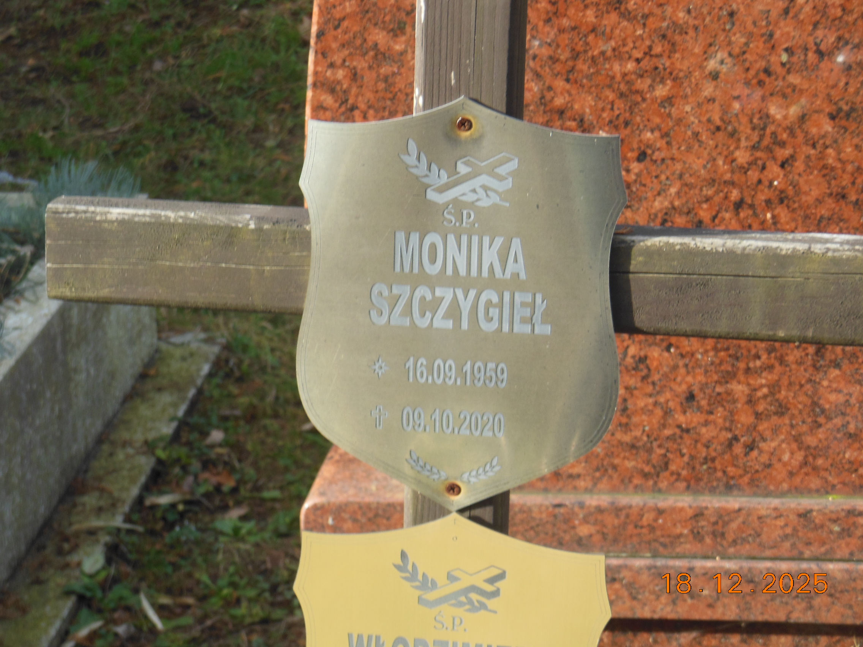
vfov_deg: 13.3
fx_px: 2767
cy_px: 324
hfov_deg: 17.7
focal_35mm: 111
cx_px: 432
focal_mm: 19.7
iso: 125
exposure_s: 1/80
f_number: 4.8
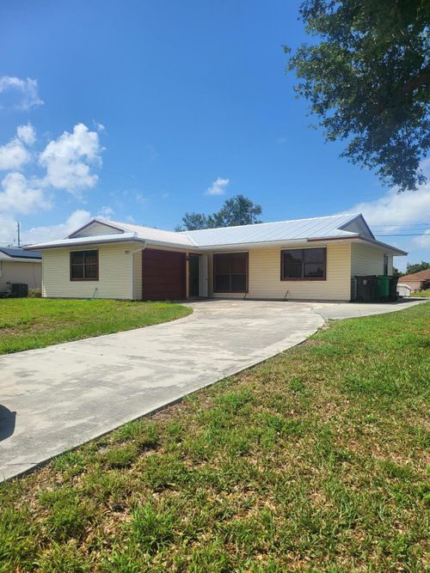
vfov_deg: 71.6
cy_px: 286
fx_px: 398
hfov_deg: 56.8
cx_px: 215
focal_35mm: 24
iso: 40
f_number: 1.8
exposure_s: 1/3220
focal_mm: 5
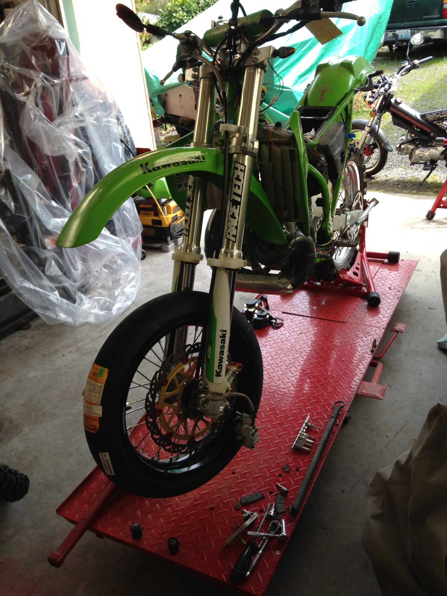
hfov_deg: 42.9
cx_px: 224
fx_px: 568
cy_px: 298
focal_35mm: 33
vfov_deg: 55.4
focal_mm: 4.12
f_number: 2.4
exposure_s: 1/181
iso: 50
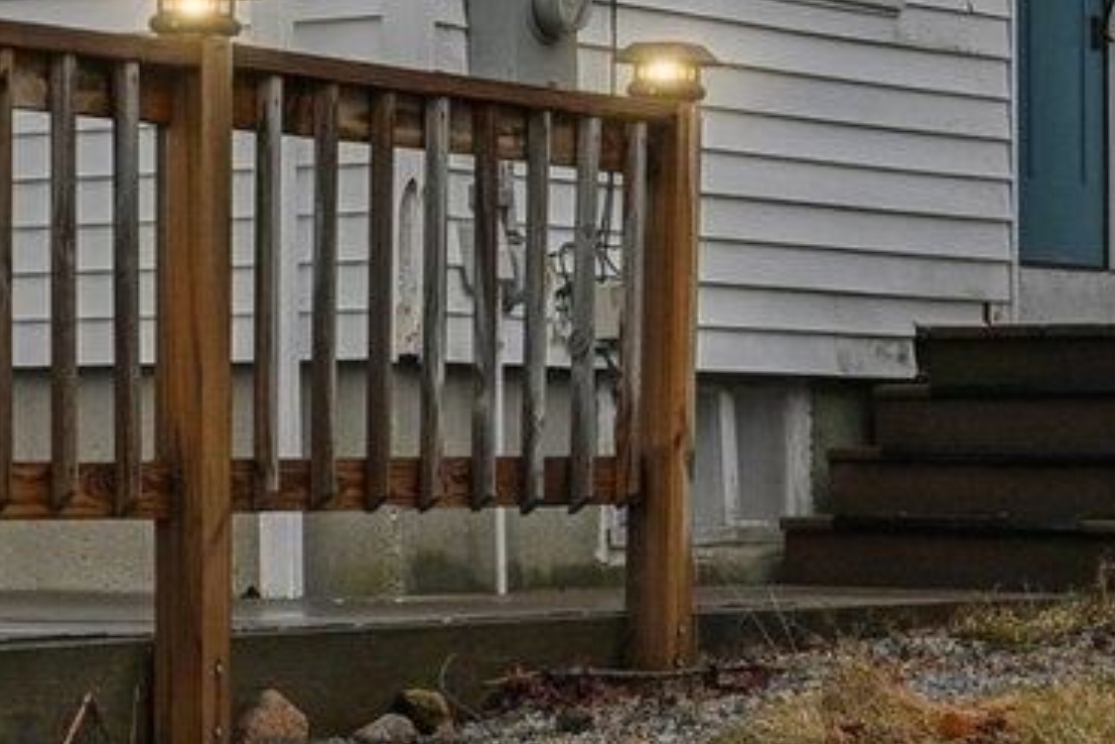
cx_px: -254
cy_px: -380
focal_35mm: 161
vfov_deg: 8.3
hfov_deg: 12.4
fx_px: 4986
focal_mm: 29
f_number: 8
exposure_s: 1/400
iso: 400
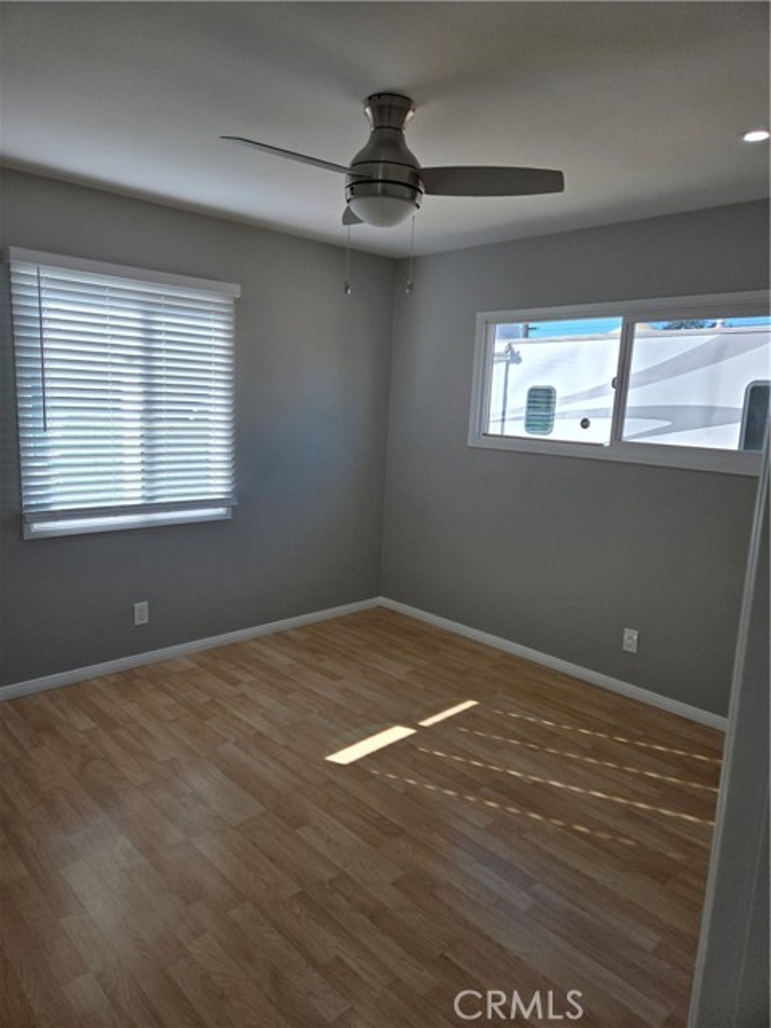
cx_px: 386
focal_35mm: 23
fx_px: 683
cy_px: 514
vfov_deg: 73.9
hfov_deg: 58.9
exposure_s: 1/1571
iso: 80
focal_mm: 5.4
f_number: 1.8
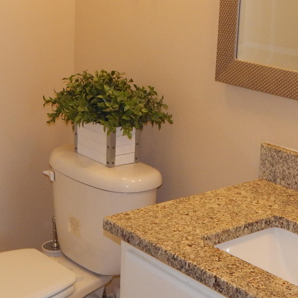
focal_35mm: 71
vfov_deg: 24.2
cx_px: 188
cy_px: 103
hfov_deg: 24.2
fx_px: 692
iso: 200
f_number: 3.1
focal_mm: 4.5
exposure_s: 1/30
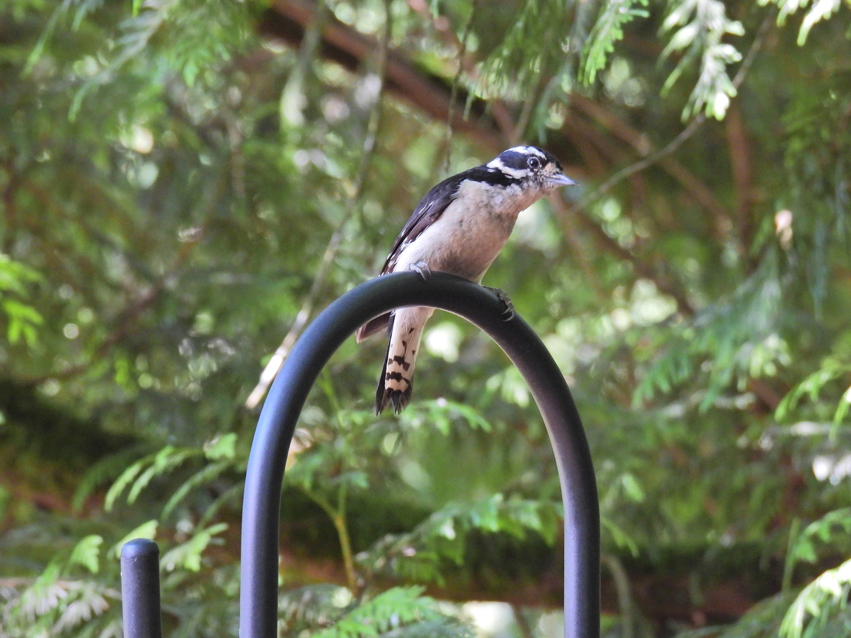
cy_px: 319
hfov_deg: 5.0
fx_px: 9834
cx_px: 426
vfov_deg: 3.7
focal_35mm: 400
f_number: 5
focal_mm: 71.4
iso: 500
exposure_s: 1/60
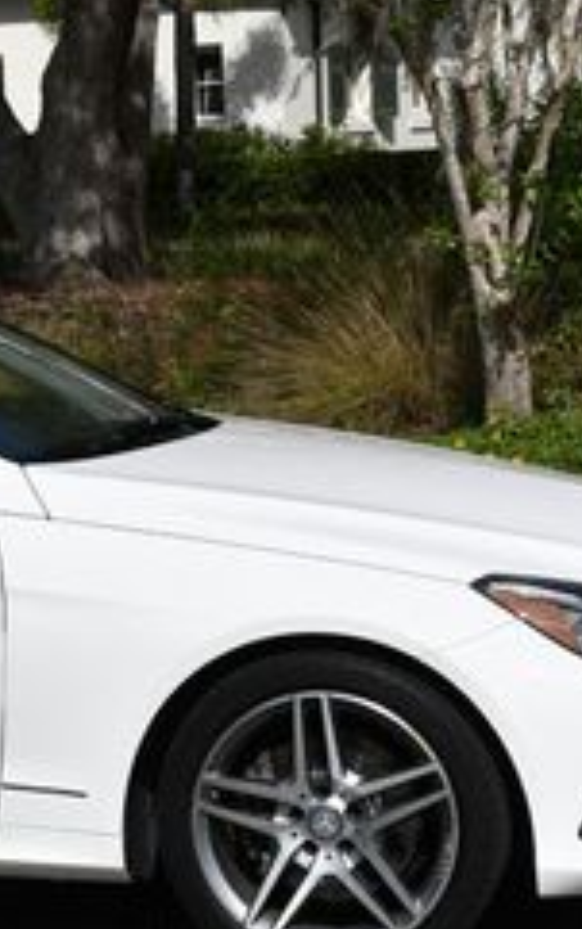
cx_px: -227
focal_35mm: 130
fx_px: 3293
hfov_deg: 9.9
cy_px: 347
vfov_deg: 16.0
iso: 100
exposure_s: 1/400
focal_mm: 24
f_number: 10
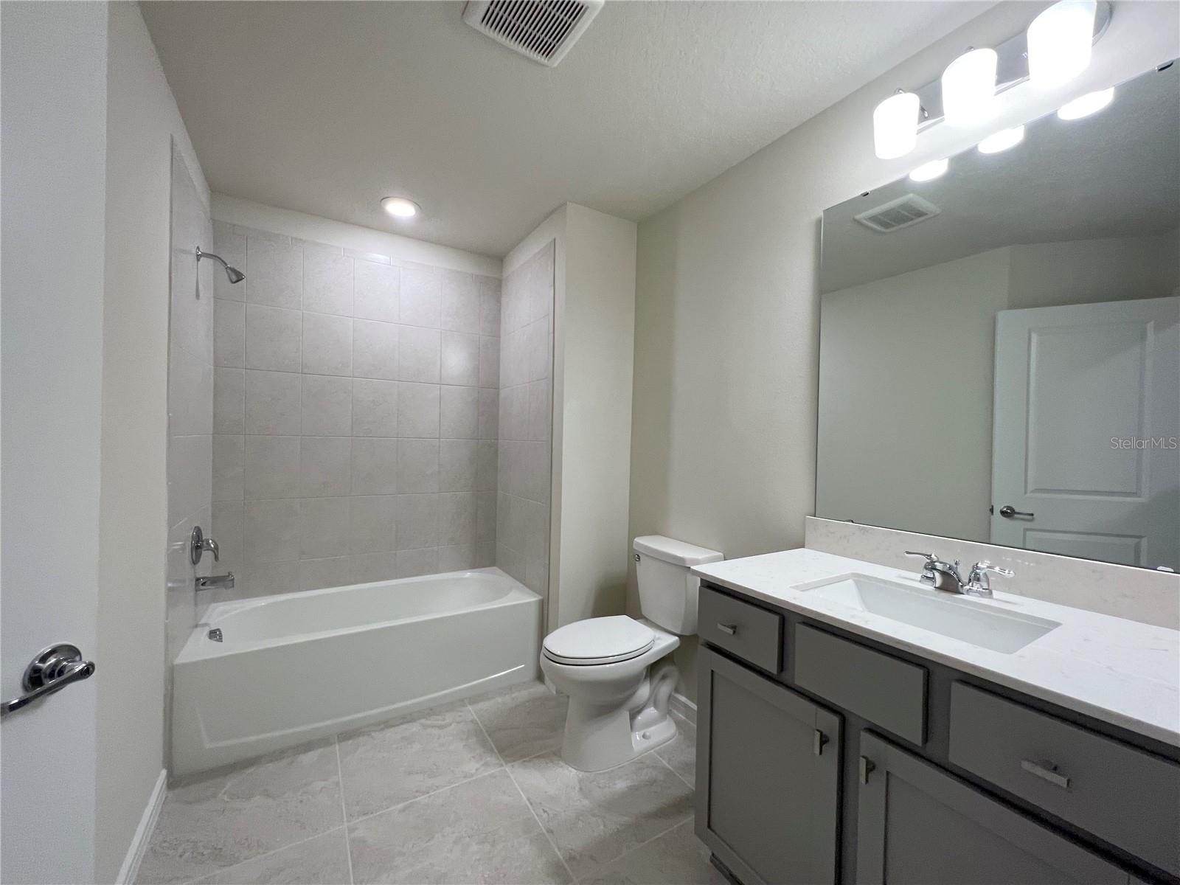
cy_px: 442
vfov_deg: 89.9
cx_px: 590
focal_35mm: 13
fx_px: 443
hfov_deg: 106.2
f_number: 1.8
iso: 125
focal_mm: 1.57
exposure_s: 1/120
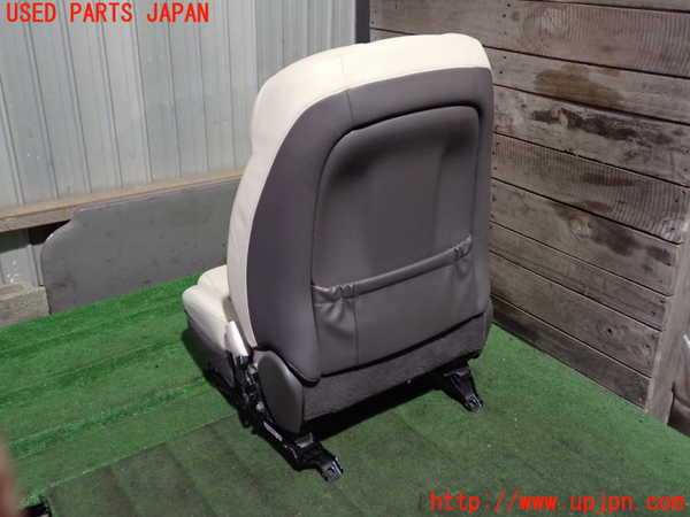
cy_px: 258
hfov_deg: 51.4
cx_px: 345
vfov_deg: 39.7
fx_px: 718
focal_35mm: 36
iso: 800
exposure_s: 1/25
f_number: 2.5
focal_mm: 6.37
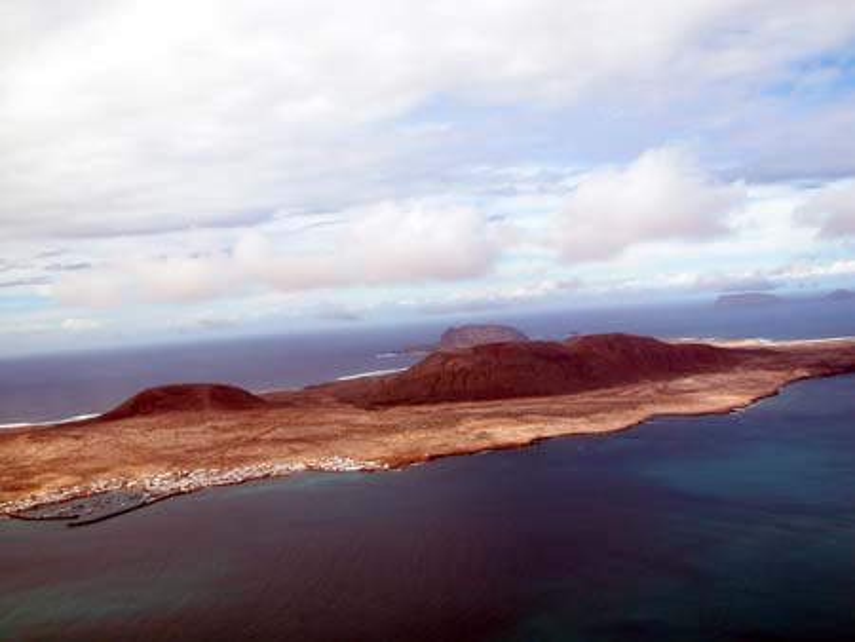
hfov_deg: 53.9
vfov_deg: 41.8
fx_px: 840
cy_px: 321
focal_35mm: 34
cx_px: 428
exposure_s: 1/396
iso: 100
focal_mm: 8.9
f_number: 7.1
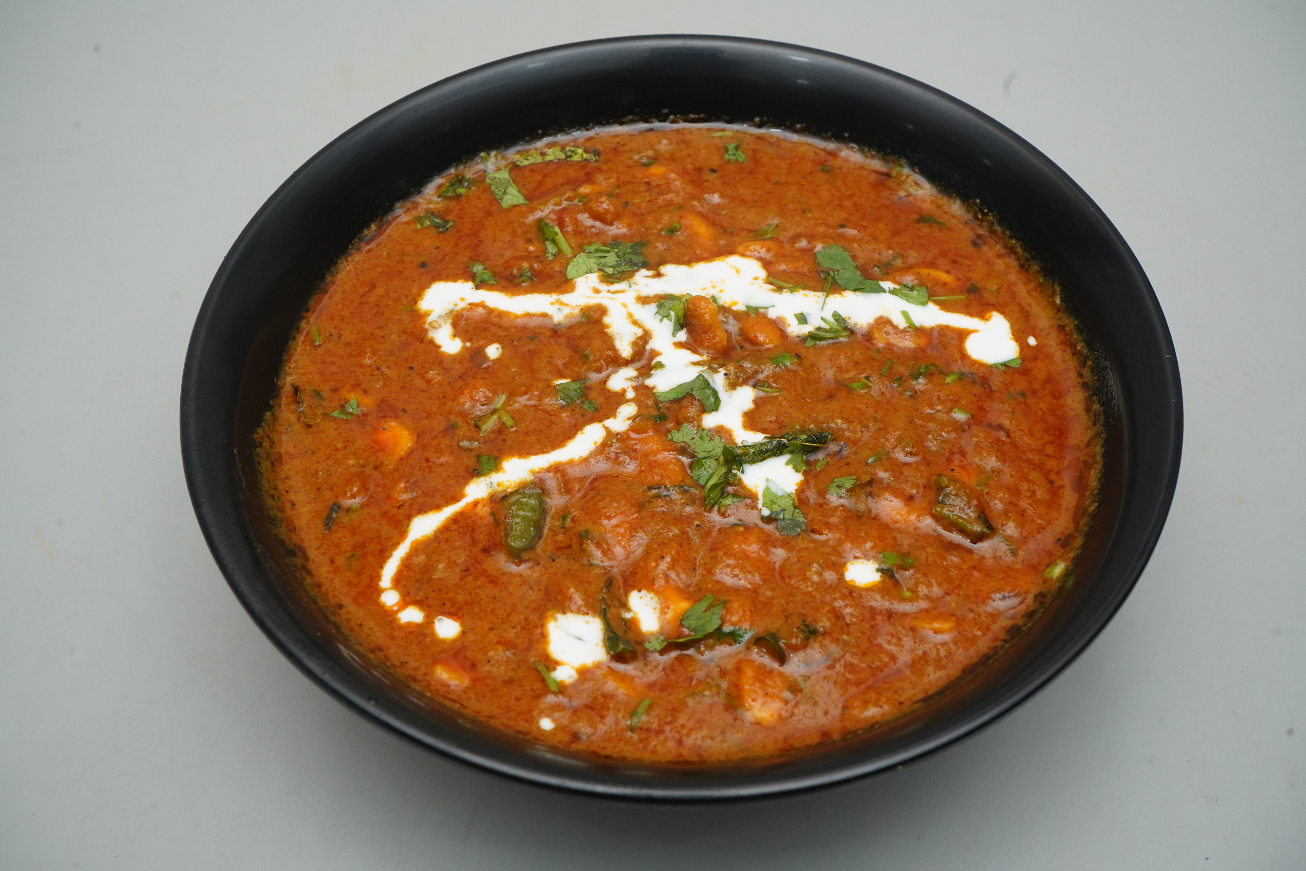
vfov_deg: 31.9
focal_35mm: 42
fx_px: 1524
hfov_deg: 46.4
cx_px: 653
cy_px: 436
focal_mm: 42
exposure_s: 1/100
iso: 1600
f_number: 13
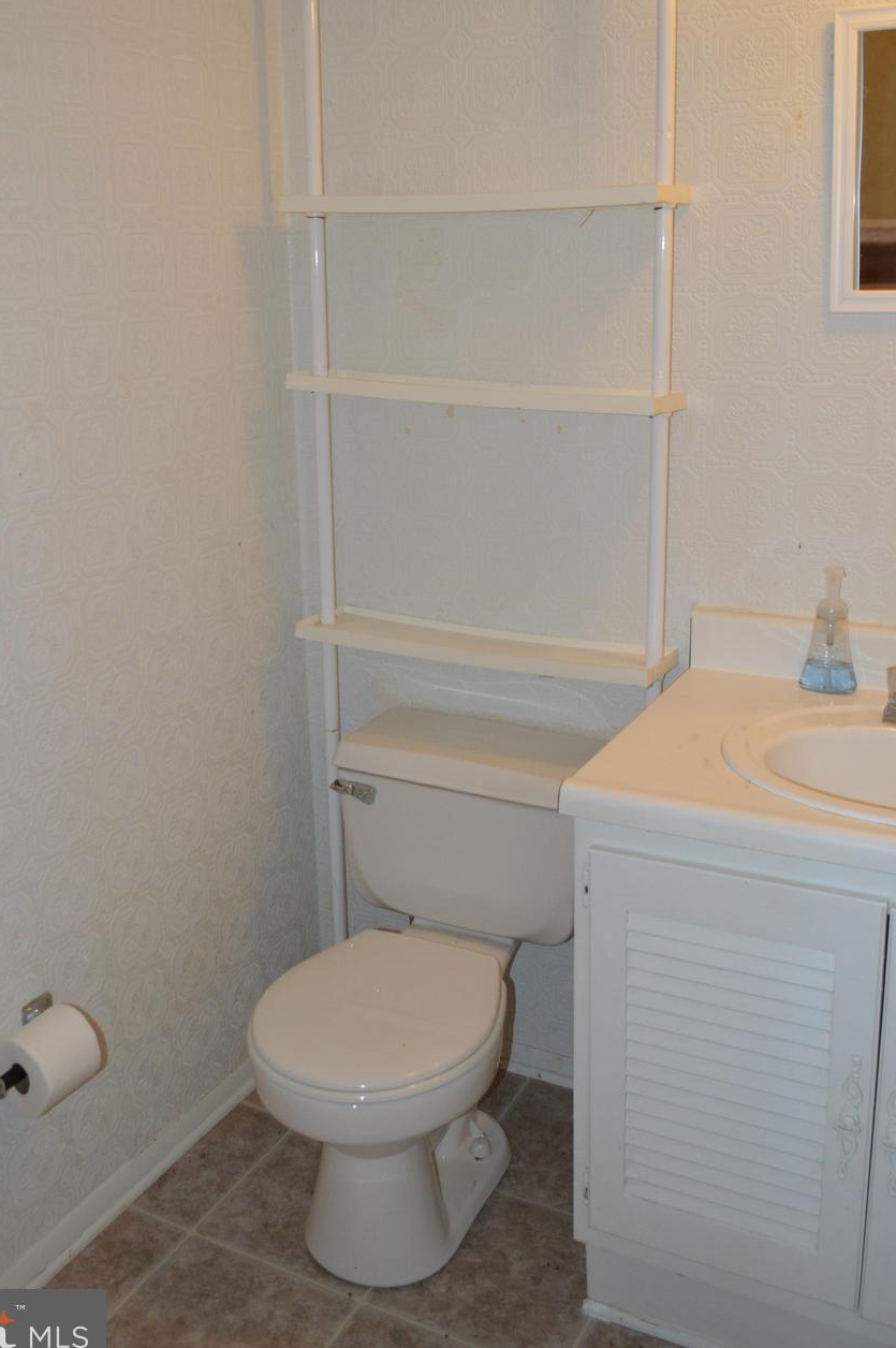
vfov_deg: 56.9
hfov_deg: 39.8
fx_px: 1234
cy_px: 553
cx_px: 387
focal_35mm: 33
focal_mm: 18
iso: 800
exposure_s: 1/60
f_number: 3.5
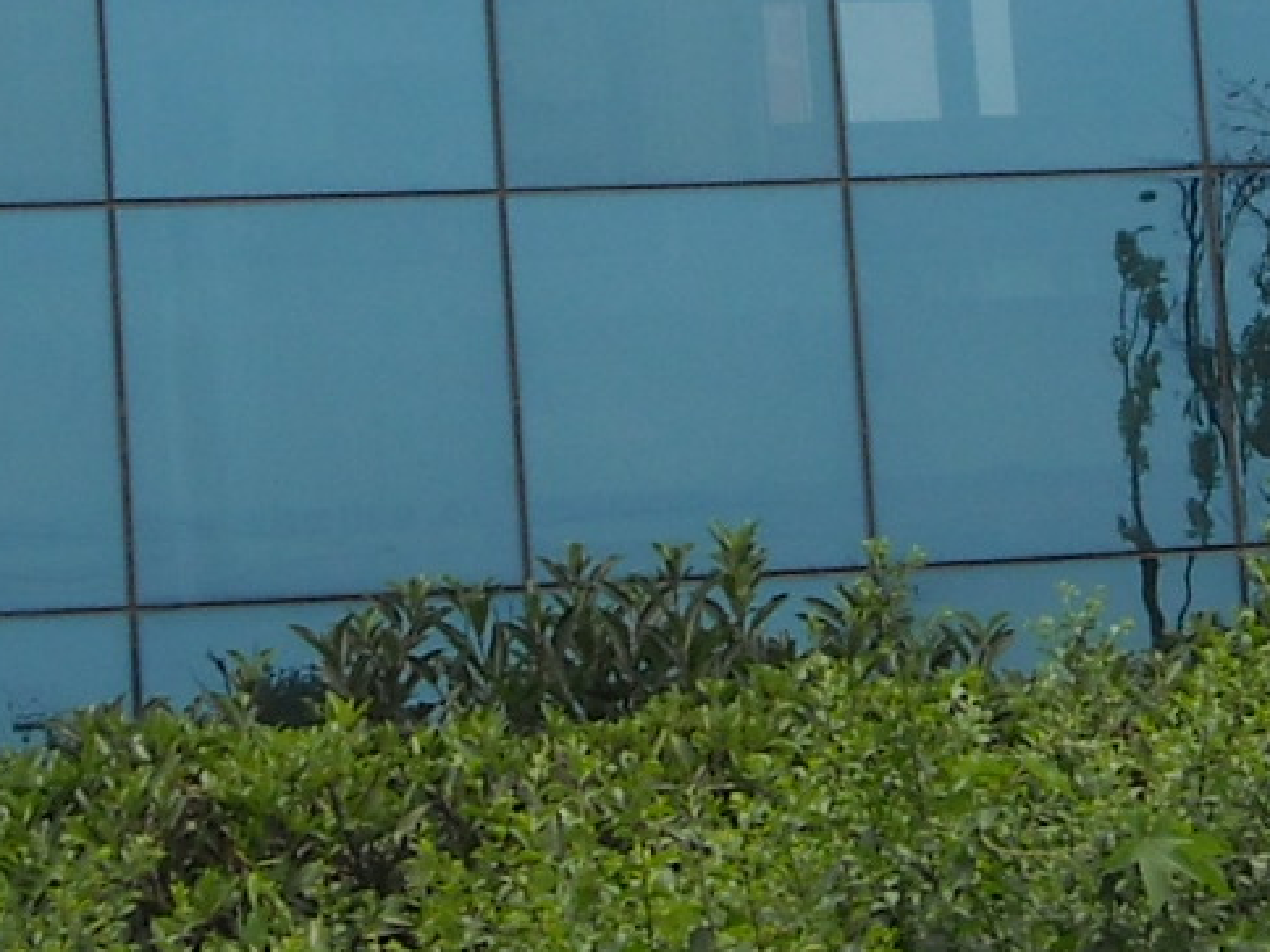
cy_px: -275
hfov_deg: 13.3
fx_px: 5430
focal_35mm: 148
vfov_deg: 9.8
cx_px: 774
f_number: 5.6
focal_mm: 5.7
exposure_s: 1/323
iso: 64
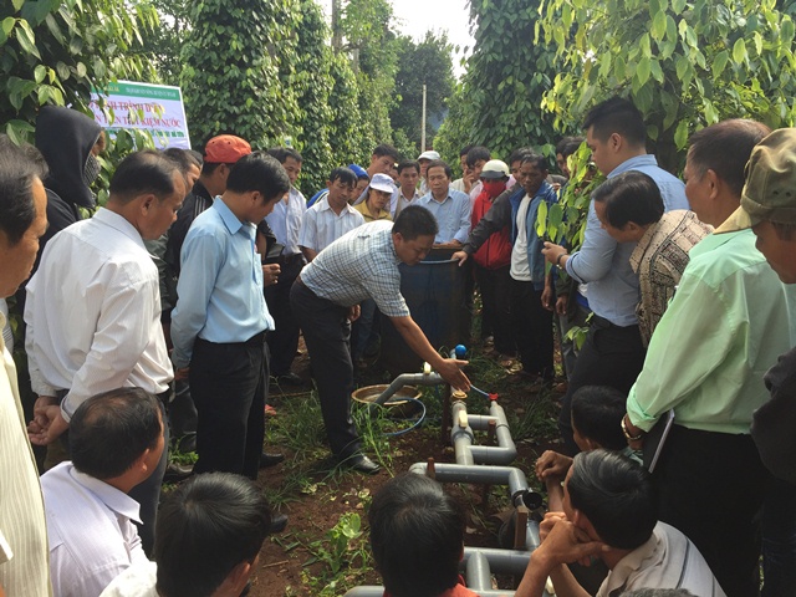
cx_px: 398
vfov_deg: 48.2
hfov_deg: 61.7
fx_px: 667
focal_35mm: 29
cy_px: 298
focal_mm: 4.15
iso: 32
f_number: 2.2
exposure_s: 1/267
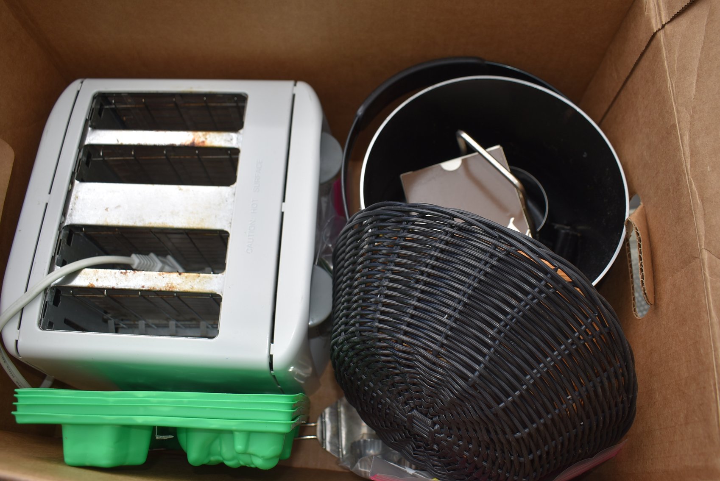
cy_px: 240
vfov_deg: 43.7
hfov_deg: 61.9
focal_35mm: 30
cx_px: 360
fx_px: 600
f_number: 5
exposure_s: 1/200
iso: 100
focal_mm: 20
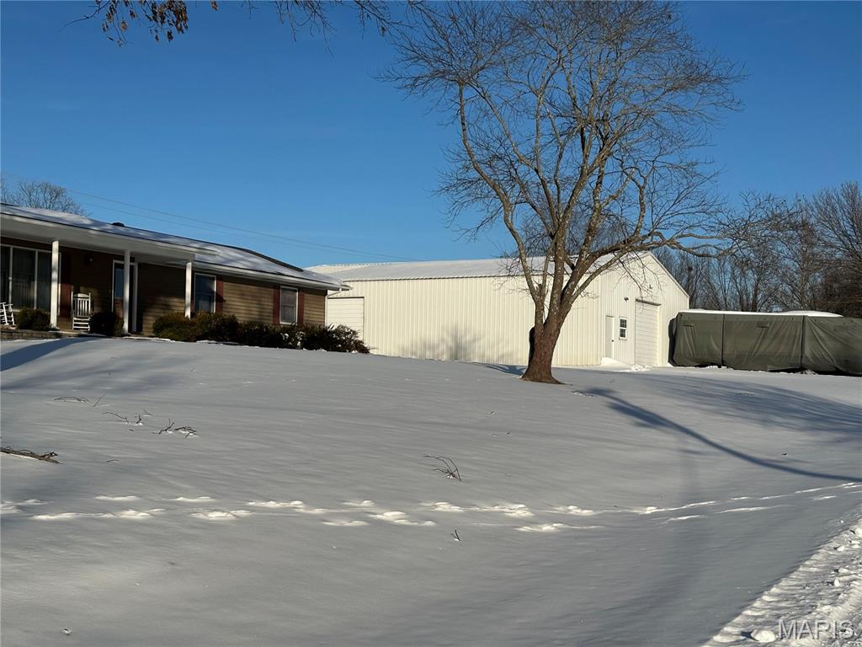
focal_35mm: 48
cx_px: 431
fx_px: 1195
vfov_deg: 30.3
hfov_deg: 39.7
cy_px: 324
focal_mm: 6.86
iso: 64
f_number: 1.78
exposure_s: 1/8929
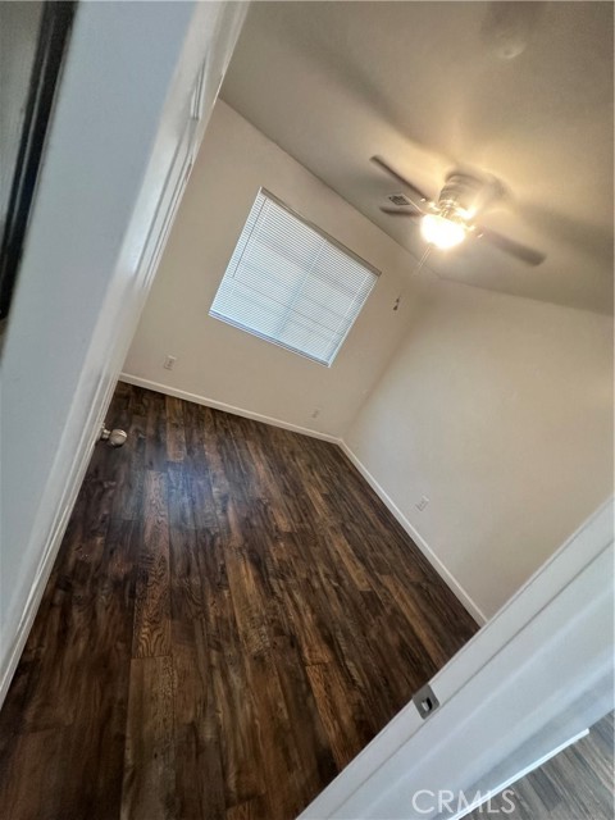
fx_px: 332
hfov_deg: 85.7
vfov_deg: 102.1
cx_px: 308
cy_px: 410
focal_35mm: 14
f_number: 2.2
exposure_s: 1/60
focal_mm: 2.22
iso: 160
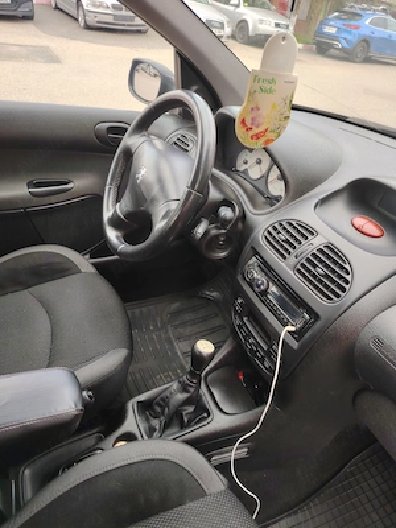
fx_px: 366
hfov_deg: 56.8
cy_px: 264
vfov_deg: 71.6
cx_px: 198
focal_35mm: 24
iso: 213
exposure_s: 1/100
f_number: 1.75
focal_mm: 5.25
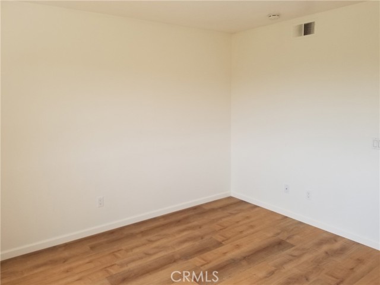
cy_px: 142
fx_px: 285
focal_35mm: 26
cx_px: 190
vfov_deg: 53.1
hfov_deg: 67.3
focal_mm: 4.25
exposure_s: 1/140
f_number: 1.7
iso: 50
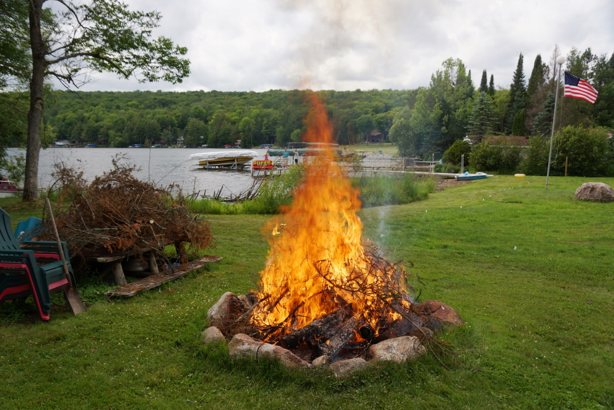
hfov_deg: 61.9
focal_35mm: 30
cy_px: 205
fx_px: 512
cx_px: 307
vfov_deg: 43.6
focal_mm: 20
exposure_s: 1/125
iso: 100
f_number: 5.6
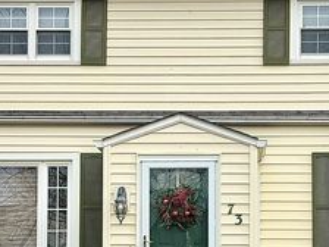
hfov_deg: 18.4
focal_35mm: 107
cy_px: 177
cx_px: 178
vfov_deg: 13.8
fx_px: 1017
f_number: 1.78
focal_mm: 6.76
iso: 64
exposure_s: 1/2577
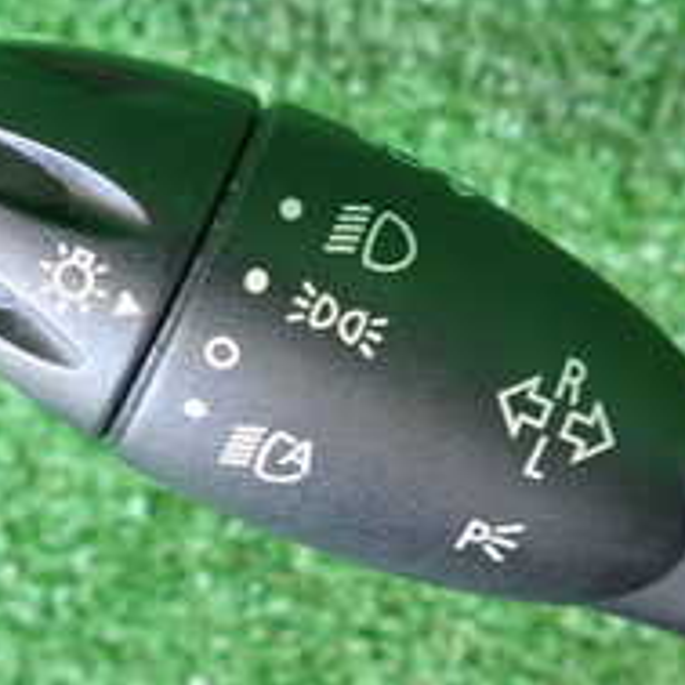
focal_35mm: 70
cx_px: 373
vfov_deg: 24.7
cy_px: 344
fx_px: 1567
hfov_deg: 24.6
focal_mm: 4.5
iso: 320
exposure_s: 1/30
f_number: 2
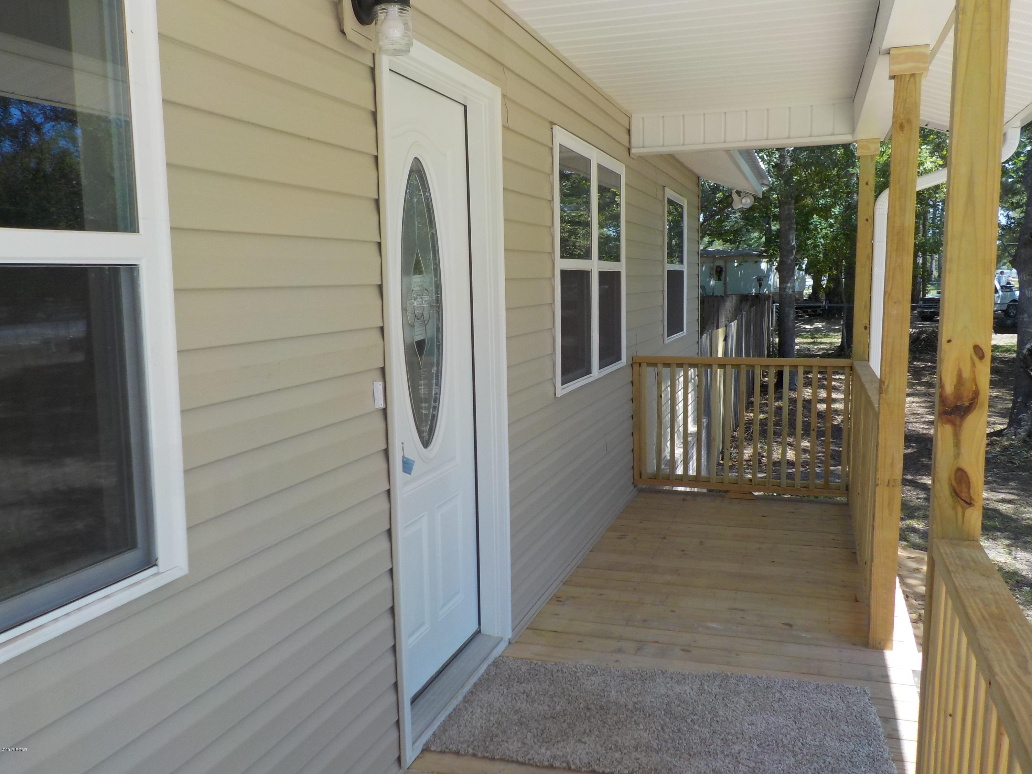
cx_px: 516
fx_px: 894
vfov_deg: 46.8
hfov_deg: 60.0
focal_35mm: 30
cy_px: 387
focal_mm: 4.1
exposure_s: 1/400
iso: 125
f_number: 3.3
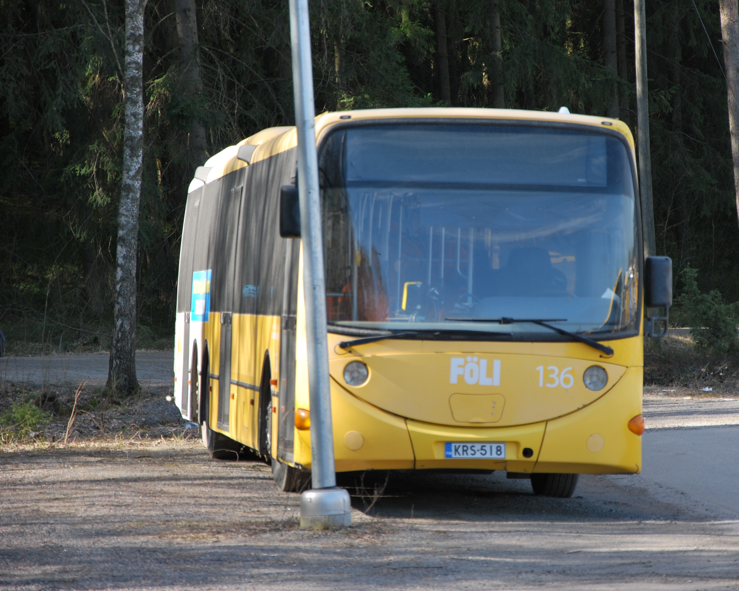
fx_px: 3884
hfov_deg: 10.9
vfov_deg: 8.7
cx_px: 427
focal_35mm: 178
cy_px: 296
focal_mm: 105
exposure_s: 1/250
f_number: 5.6
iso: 200
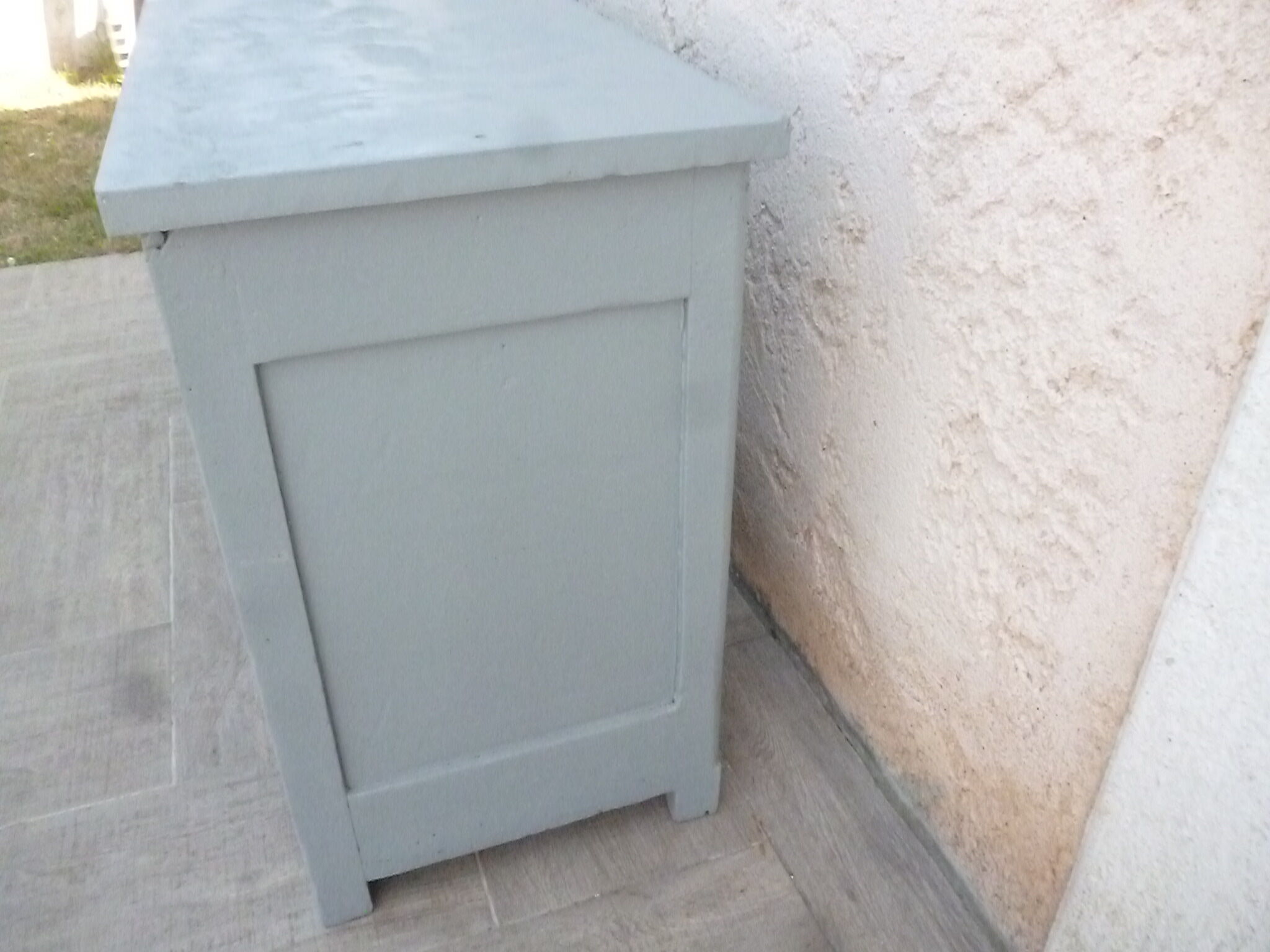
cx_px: 635
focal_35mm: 28
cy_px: 476
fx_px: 1027
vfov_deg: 49.7
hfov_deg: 63.4
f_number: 9
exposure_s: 1/320
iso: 1600
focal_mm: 5
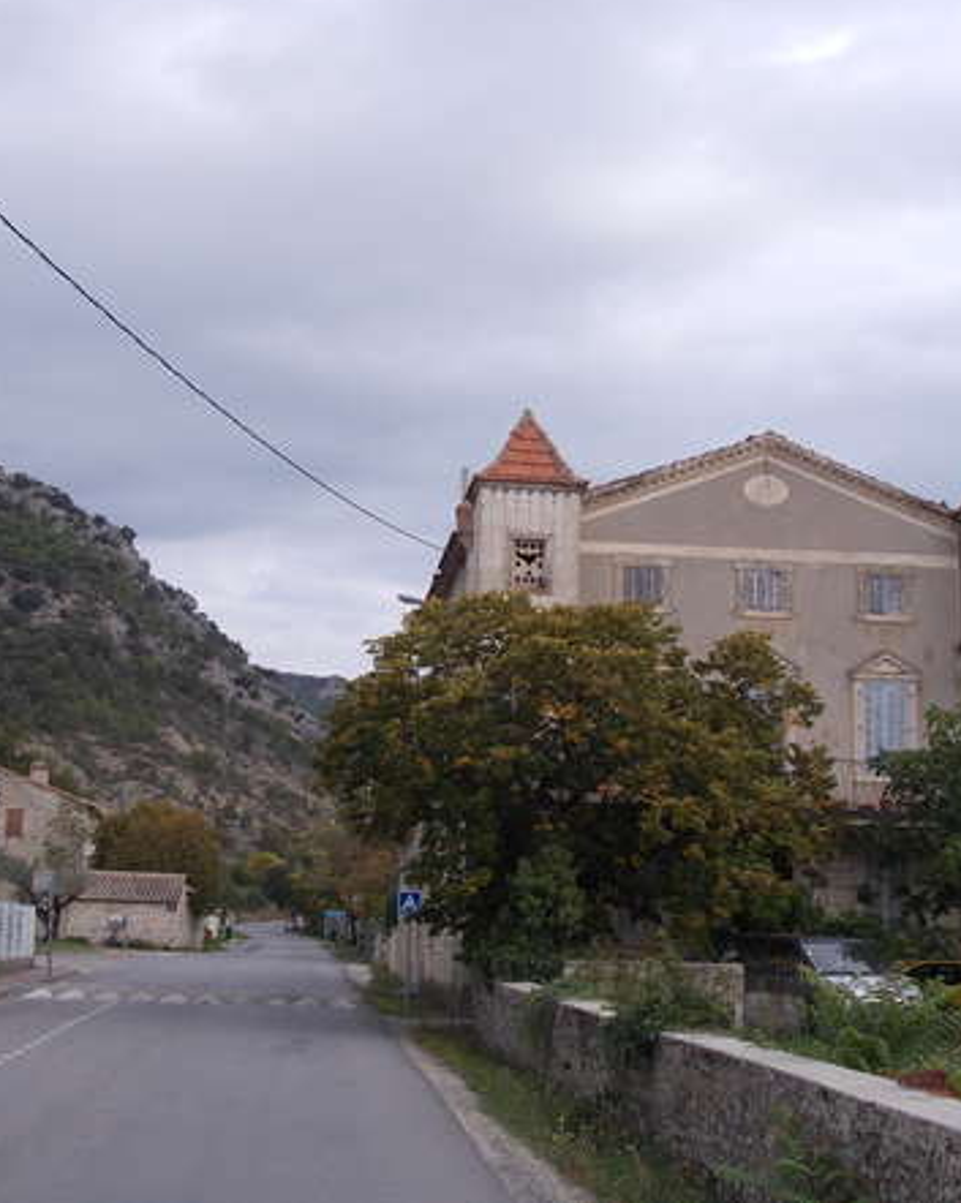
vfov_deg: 33.0
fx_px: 2029
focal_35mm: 57
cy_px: 593
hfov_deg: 26.6
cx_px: 542
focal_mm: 6.1
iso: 80
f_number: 3.3
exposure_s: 1/400
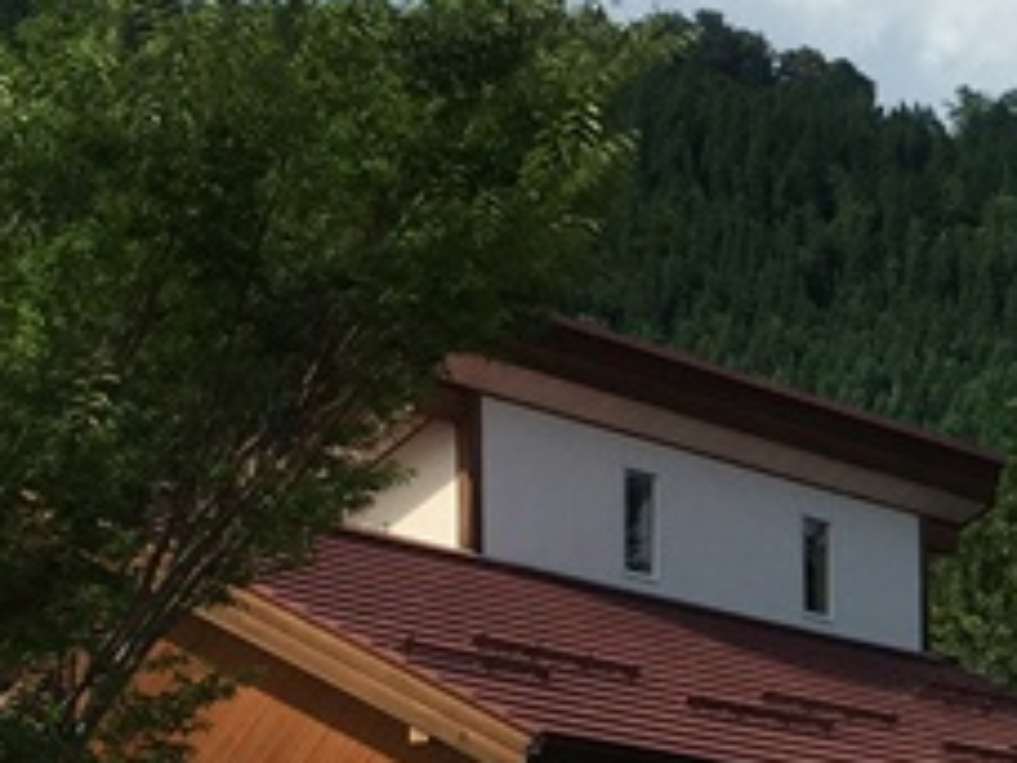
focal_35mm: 130
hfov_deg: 14.6
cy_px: 808
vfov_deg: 11.3
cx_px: 1244
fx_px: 3819
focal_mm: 4.15
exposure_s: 1/2198
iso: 32
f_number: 2.2
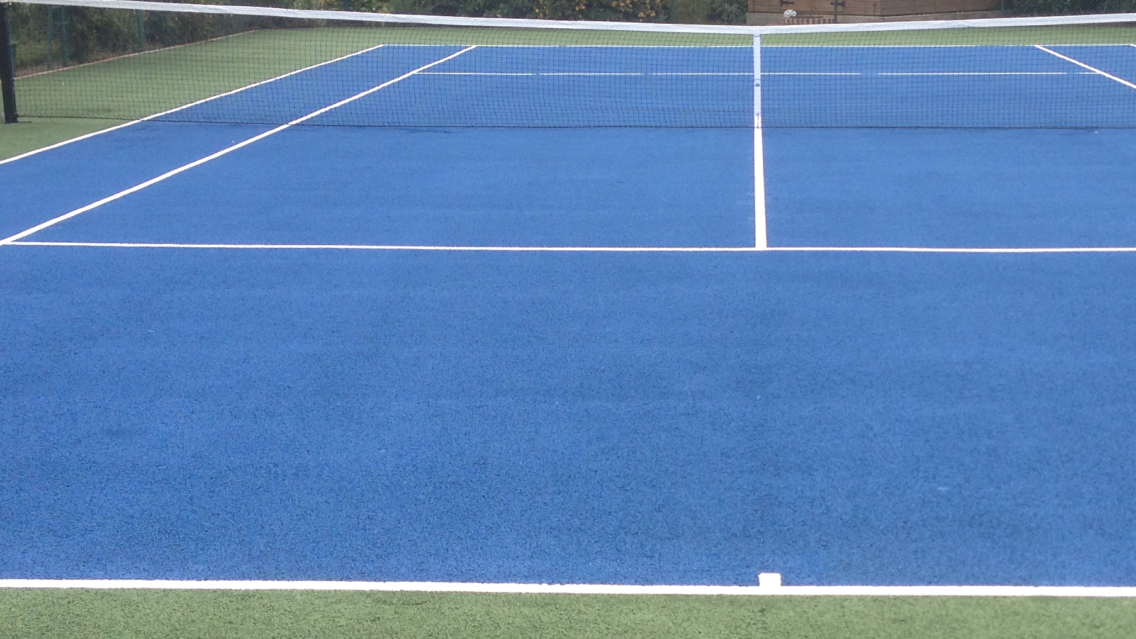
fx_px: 1958
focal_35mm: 65
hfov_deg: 32.2
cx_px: 702
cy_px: 492
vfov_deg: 18.4
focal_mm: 4.13
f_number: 2.4
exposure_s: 1/507
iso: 50
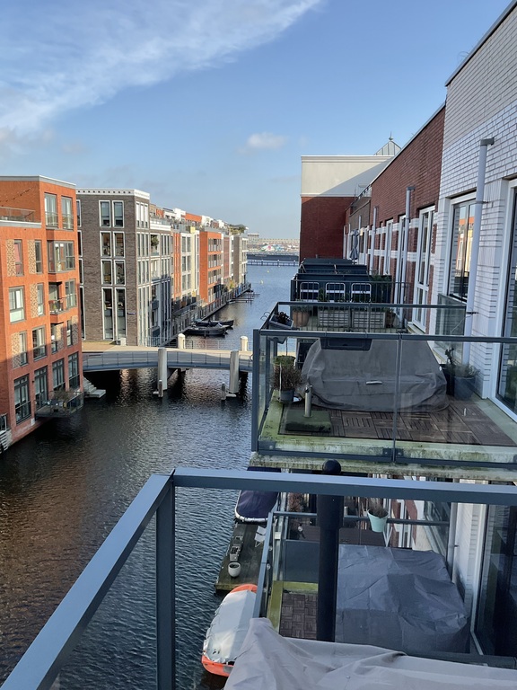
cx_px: 258
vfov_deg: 61.7
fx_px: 577
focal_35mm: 29
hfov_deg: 48.2
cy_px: 345
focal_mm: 3
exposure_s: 1/997
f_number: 1.8
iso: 16
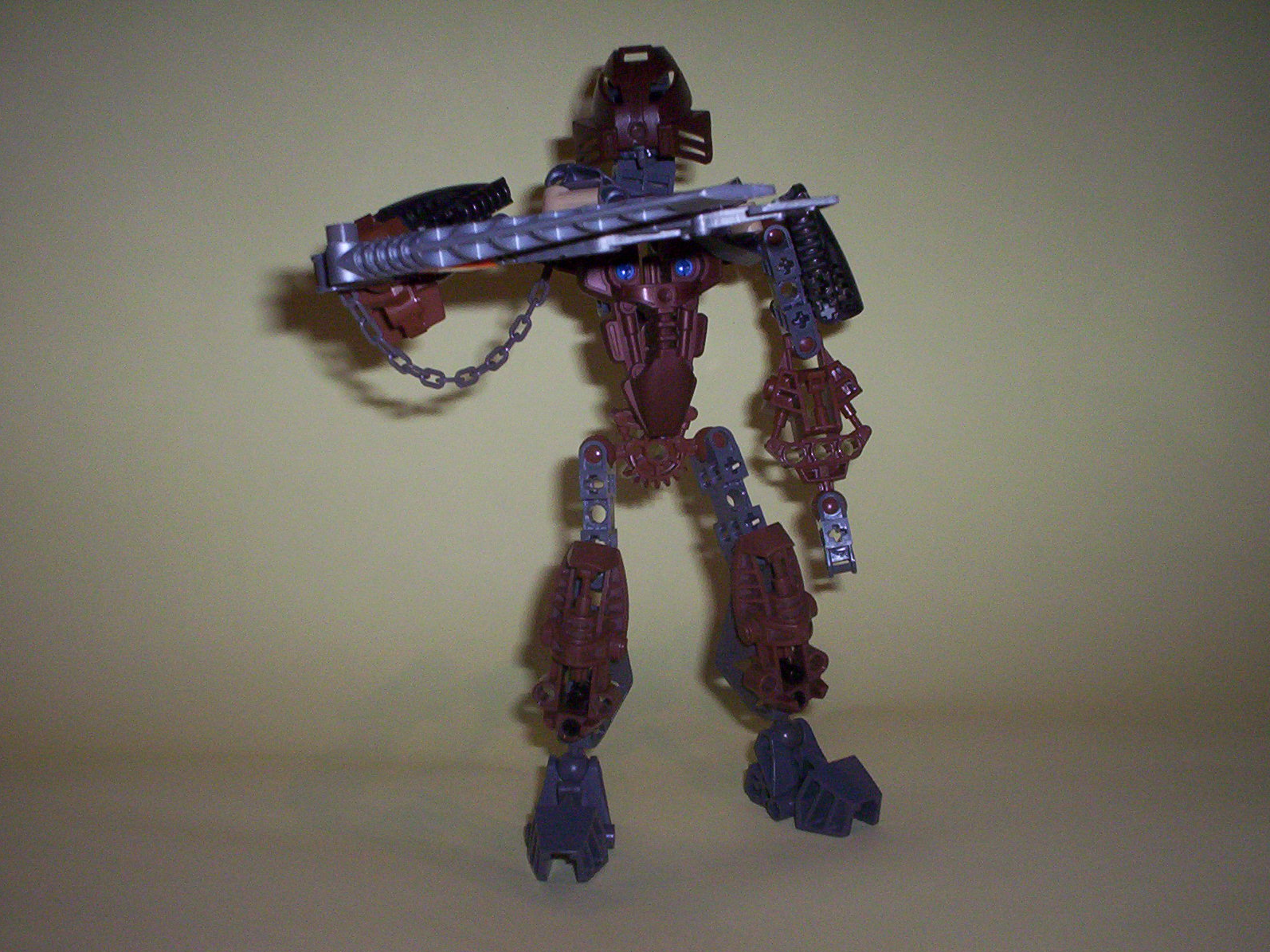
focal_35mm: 39
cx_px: 626
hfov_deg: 47.9
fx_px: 1431
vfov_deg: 36.8
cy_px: 484
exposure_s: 1/60
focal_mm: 4.99
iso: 140
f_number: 4.5
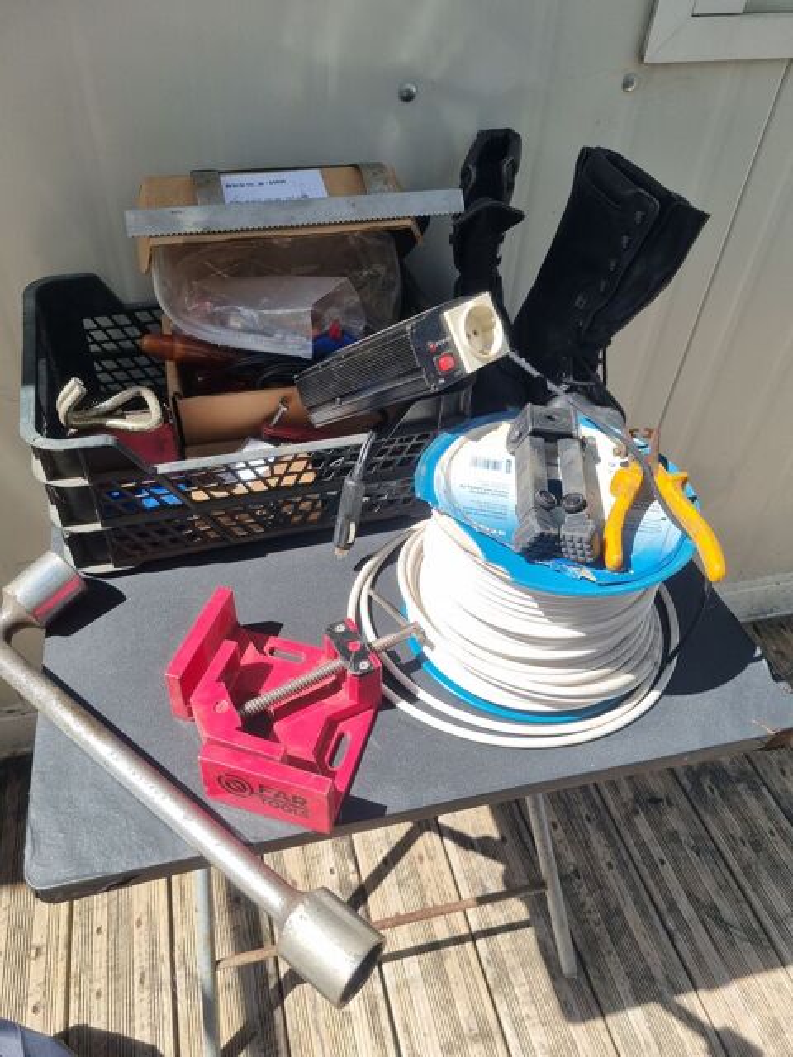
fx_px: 794
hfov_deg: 53.1
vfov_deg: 67.3
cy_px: 528
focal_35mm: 26
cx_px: 396
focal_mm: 5.4
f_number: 1.8
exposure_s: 1/1957
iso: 50
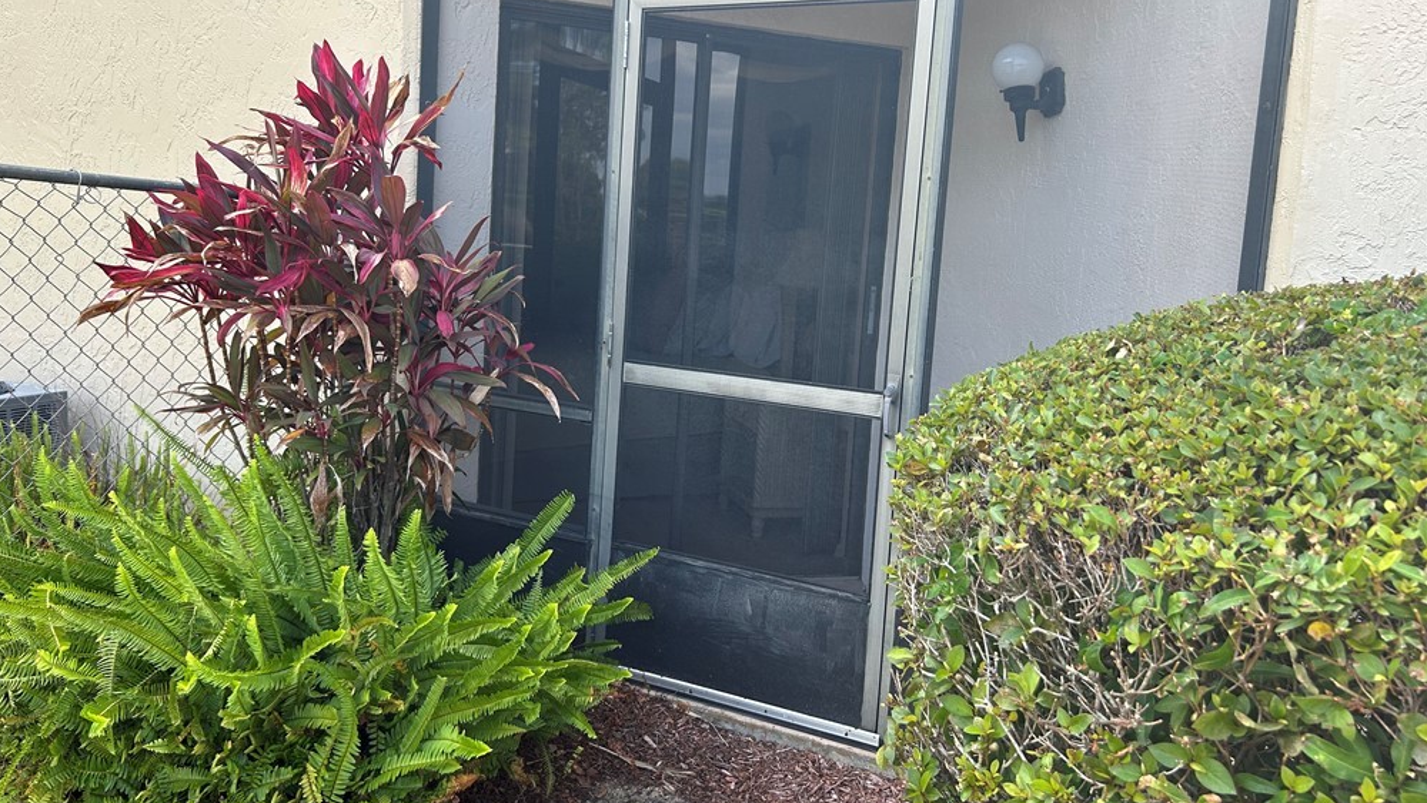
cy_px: 359
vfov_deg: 40.2
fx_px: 1098
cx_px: 698
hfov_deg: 66.0
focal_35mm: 29
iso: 50
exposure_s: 1/473
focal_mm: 5.7
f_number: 1.5
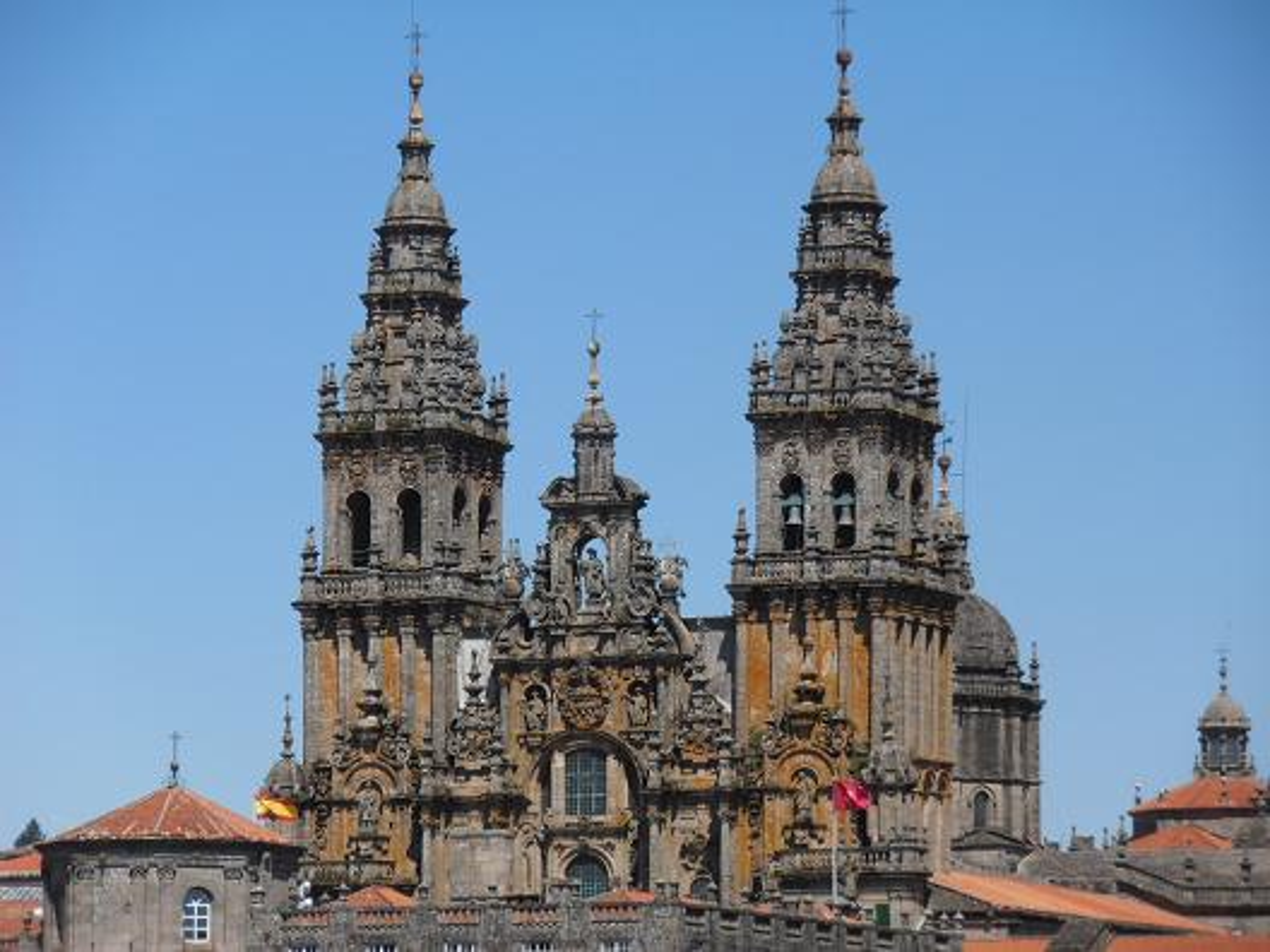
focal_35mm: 198
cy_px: 476
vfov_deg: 7.5
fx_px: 7264
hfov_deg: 10.0
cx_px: 635
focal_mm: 35.05
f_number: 5.8
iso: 80
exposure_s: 1/640
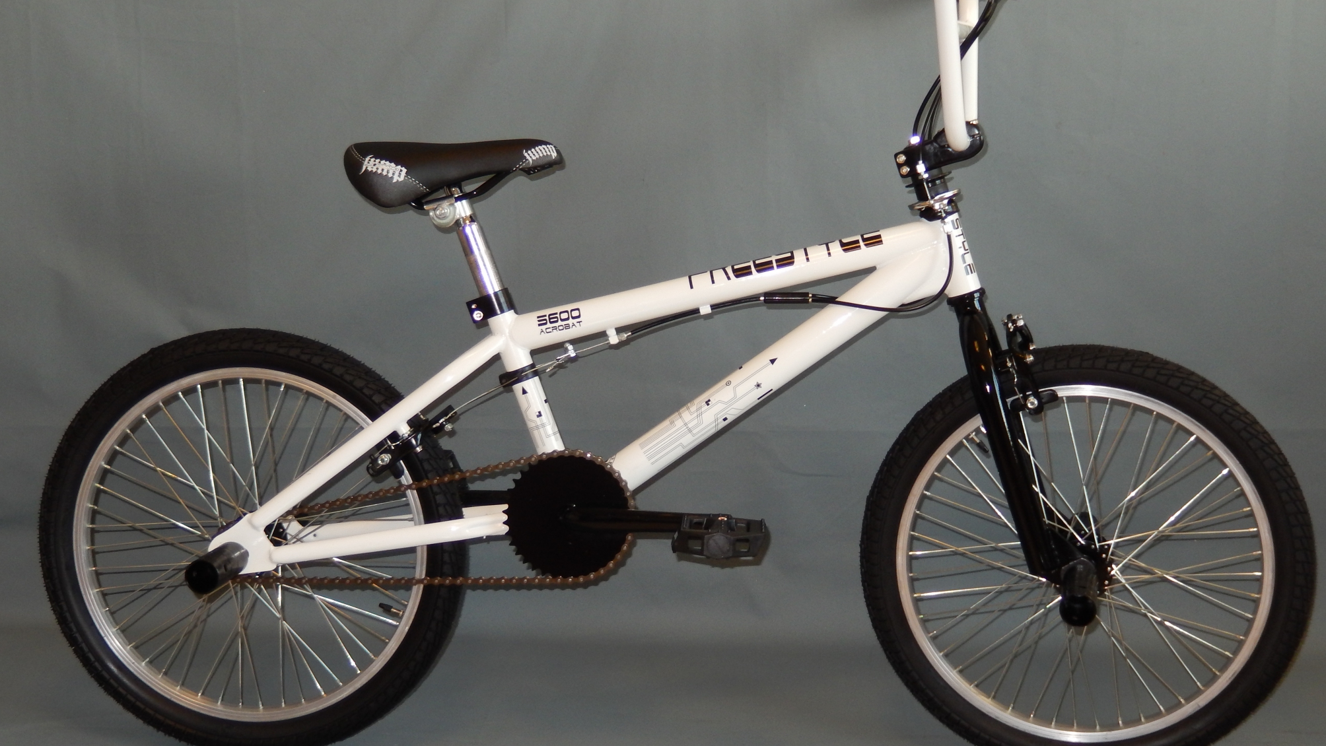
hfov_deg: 41.3
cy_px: 405
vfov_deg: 24.0
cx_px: 672
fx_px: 1758
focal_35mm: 50
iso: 200
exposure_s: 1/30
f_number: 4.3
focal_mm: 8.1
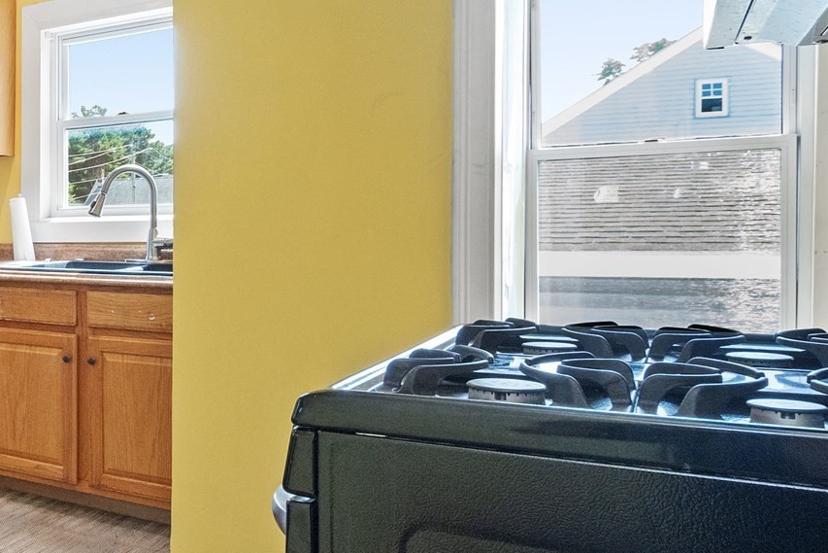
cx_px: -44
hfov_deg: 43.4
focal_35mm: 36
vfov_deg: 36.8
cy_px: 229
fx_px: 828
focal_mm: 10
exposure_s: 1/80
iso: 640
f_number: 6.3
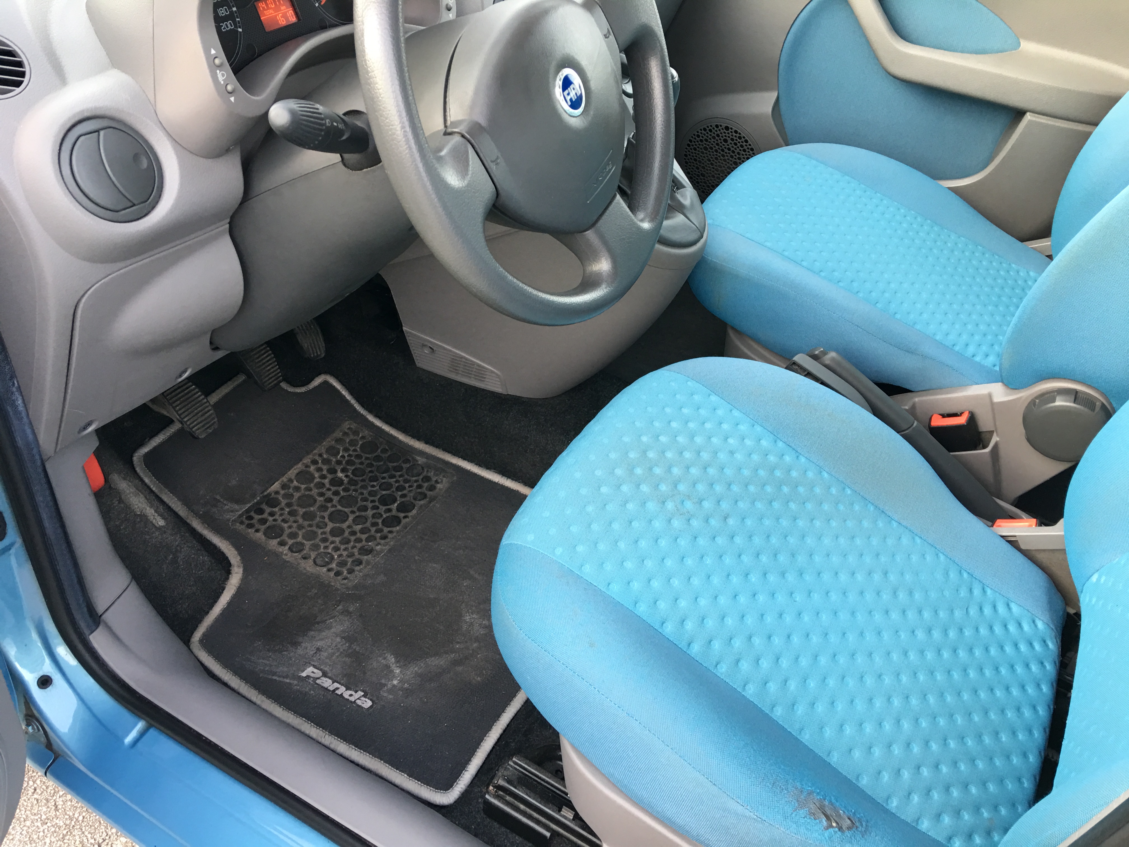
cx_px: 564
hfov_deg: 61.7
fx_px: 946
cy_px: 424
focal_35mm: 29
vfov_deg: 48.2
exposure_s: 1/33
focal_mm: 4.15
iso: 40
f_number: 2.2
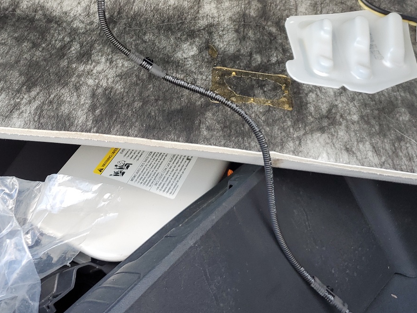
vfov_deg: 29.9
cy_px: 49
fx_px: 566
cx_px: 161
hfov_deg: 40.2
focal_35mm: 47
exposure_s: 1/196
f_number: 1.5
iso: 50
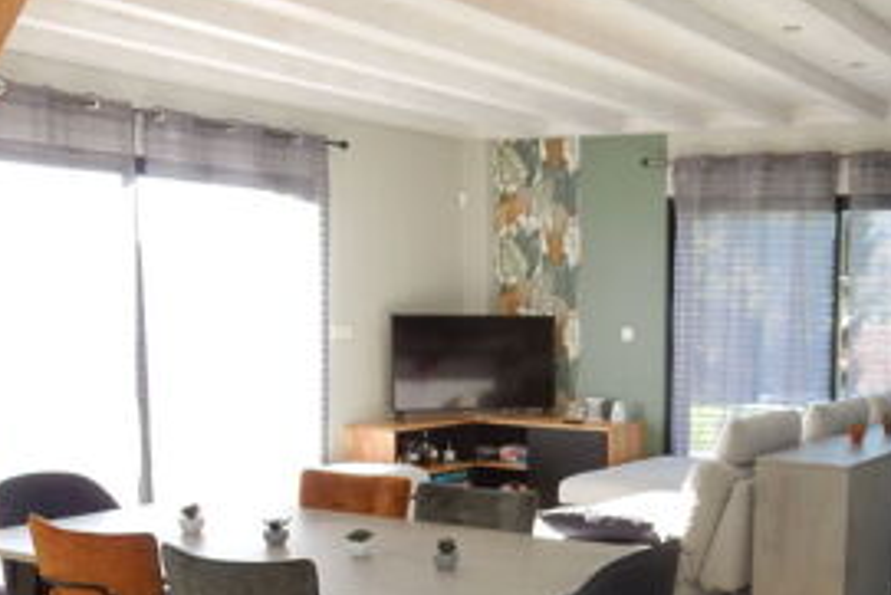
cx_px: 753
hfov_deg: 40.4
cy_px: 437
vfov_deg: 28.9
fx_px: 1139
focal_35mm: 46
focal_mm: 4.5
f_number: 3.7
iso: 180
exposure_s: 1/80
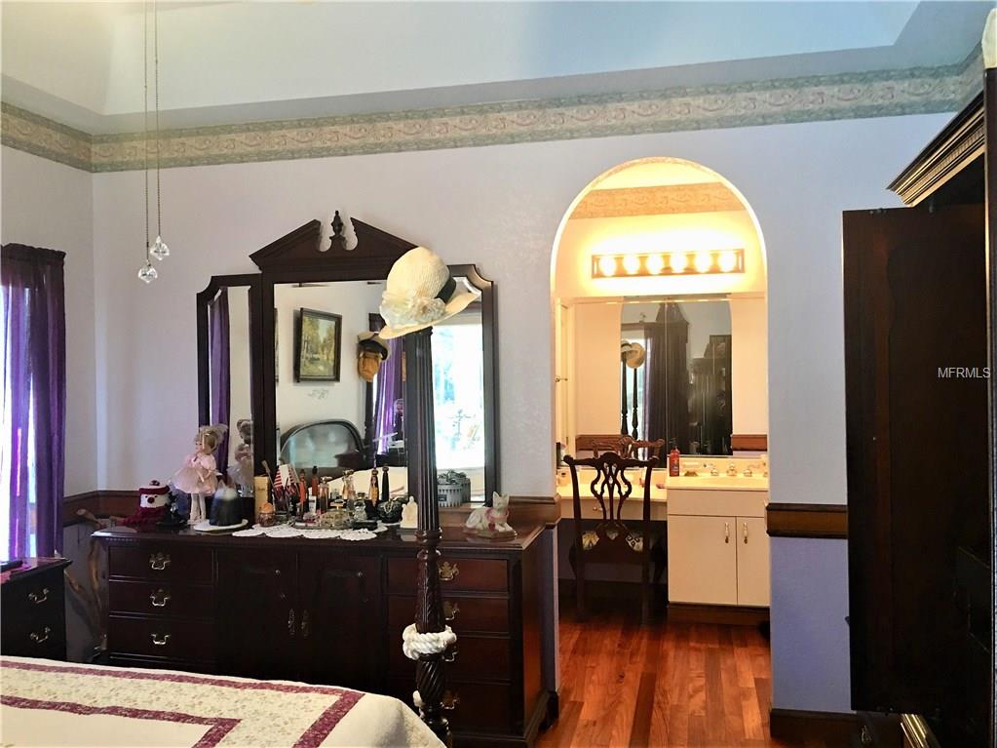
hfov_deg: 61.7
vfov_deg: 48.2
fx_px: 835
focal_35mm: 29
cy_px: 374
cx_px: 498
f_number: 2.2
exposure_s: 1/15
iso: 50
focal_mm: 4.15
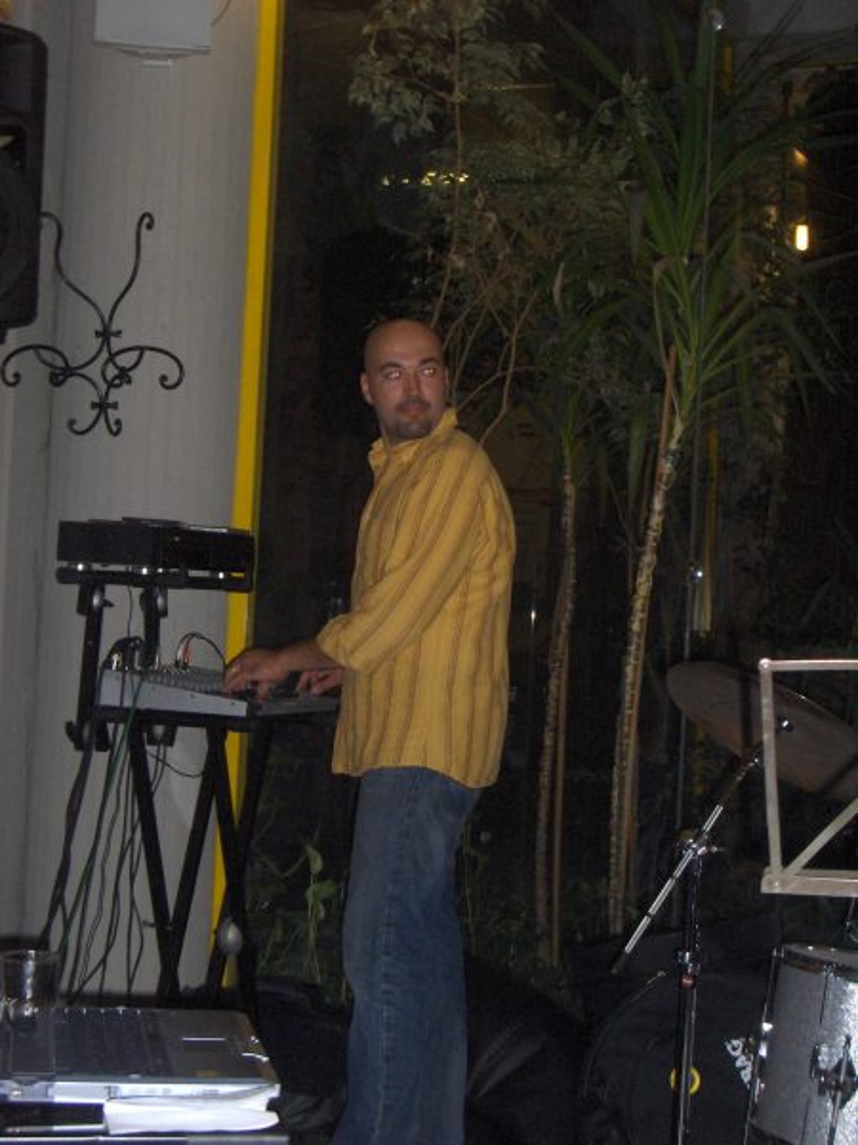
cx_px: 429
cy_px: 572
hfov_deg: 23.7
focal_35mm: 62
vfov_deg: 31.2
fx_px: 2049
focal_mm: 10.19
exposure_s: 1/90
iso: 200
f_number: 3.5
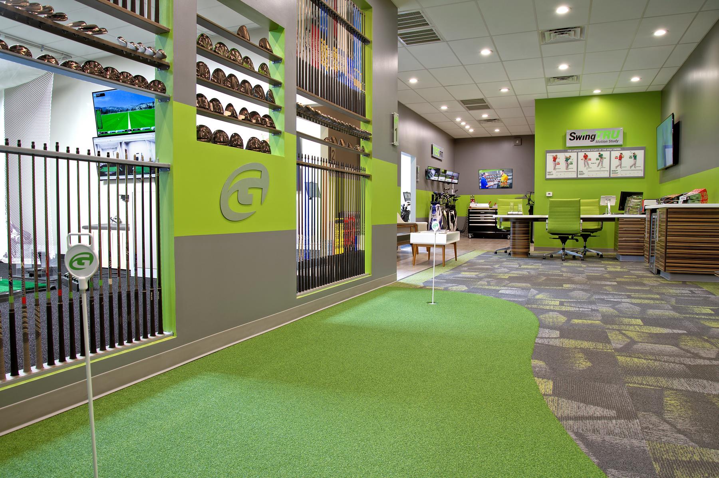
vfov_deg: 53.1
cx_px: 360
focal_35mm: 24
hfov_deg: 73.8
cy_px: 239
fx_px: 479
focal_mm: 24
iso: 200
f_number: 8
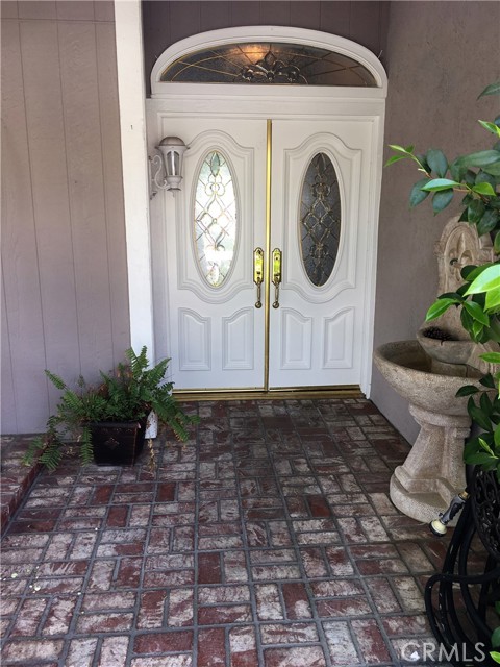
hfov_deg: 48.2
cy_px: 334
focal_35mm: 29
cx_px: 250
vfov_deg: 61.7
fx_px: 559
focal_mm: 4.15
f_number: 2.2
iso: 25
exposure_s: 1/60
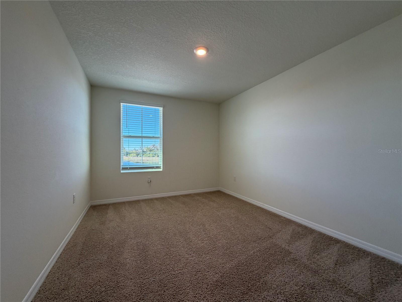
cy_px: 151
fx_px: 163
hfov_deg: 102.1
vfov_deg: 85.7
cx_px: 201
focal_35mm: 14
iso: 160
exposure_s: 1/120
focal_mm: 2.22
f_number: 2.2
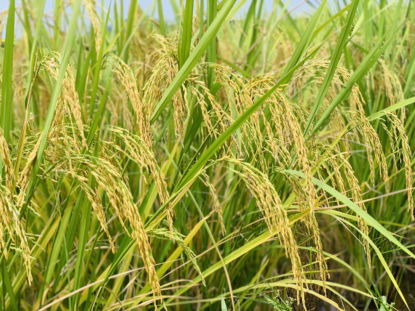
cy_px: 156
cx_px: 208
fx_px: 623
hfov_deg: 36.8
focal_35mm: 52
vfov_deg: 28.0
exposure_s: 1/600
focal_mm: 6
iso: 16
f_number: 2.4
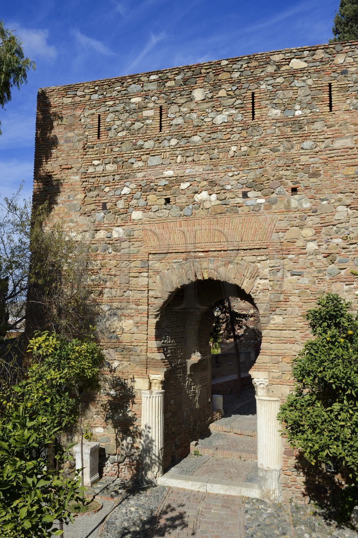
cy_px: 269
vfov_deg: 63.7
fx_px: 433
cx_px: 179
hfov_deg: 44.9
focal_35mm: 29
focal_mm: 29
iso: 200
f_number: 14
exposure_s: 1/250
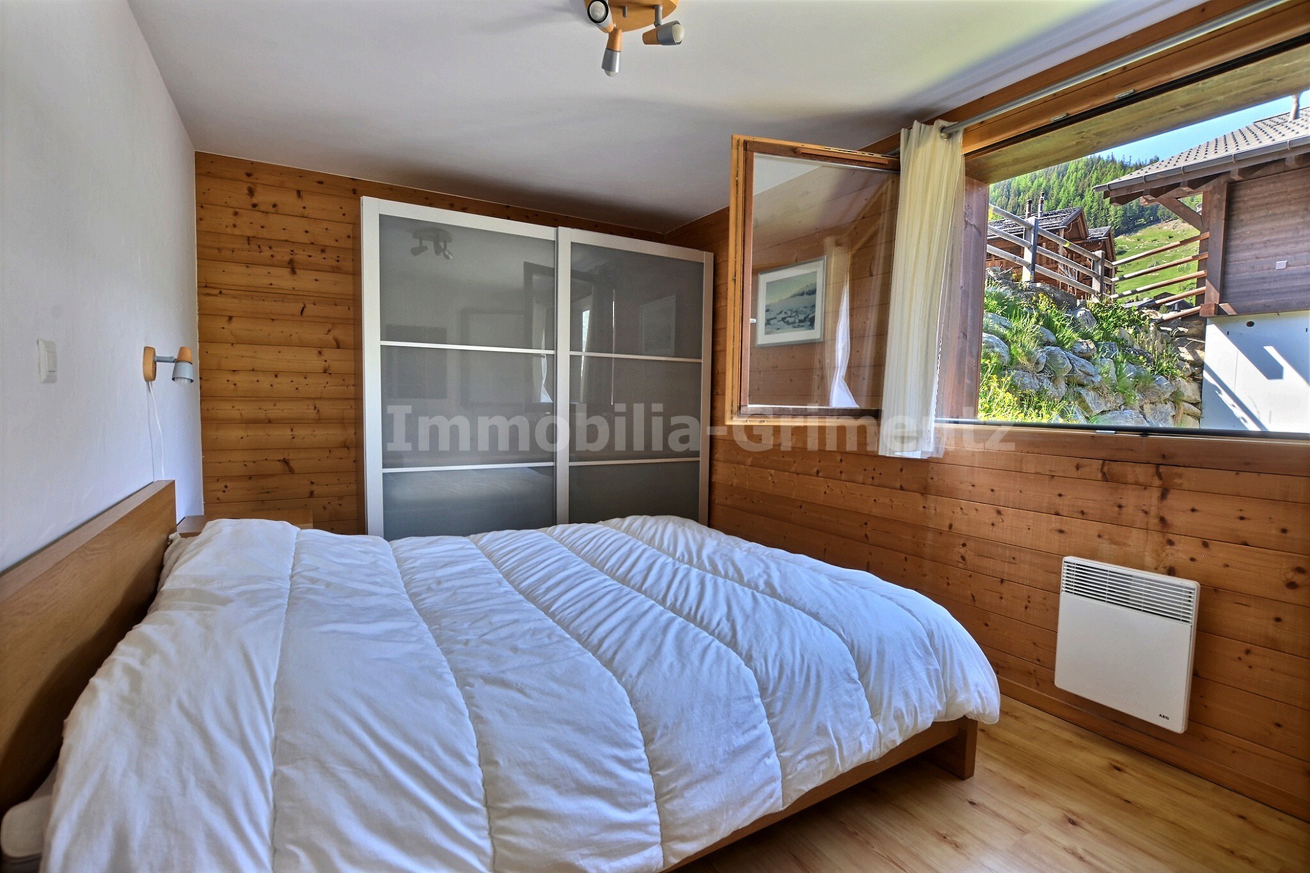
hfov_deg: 100.4
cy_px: 436
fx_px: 546
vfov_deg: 77.3
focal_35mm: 15
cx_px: 655
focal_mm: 10
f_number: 9
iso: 400
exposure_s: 1/2
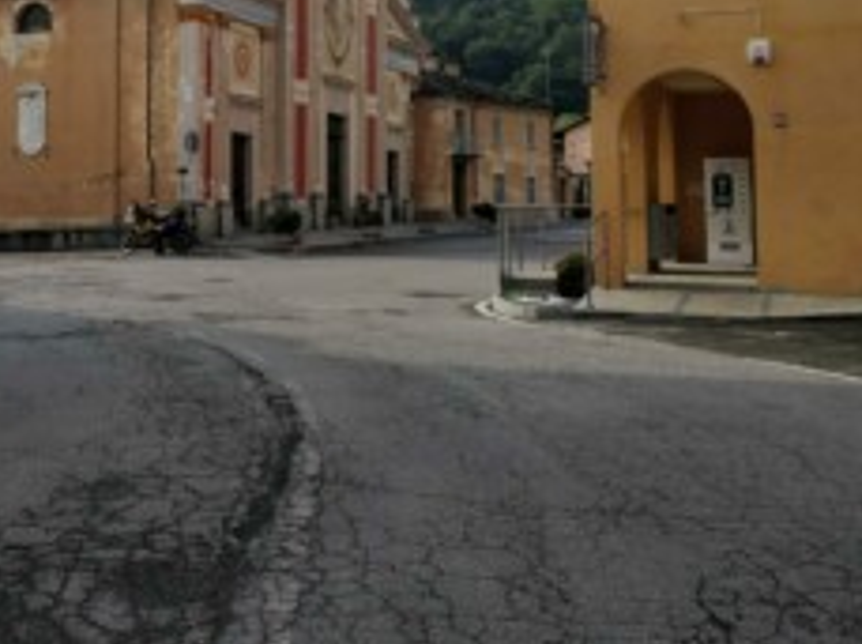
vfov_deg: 33.0
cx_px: 173
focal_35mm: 42
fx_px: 1044
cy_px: 105
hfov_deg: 42.8
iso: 250
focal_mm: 4.1
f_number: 1.7
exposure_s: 1/2927
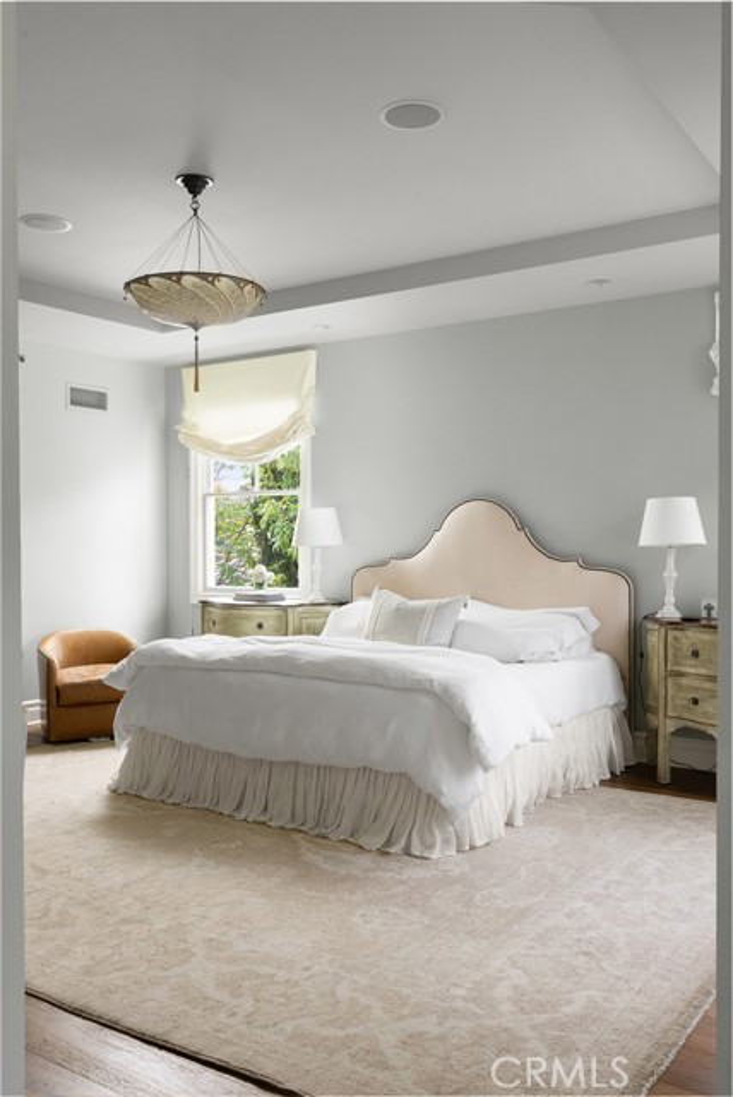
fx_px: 945
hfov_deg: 42.4
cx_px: 366
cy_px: 548
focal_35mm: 31
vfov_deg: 60.2
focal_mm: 31
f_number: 14
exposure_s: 1/8
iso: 640
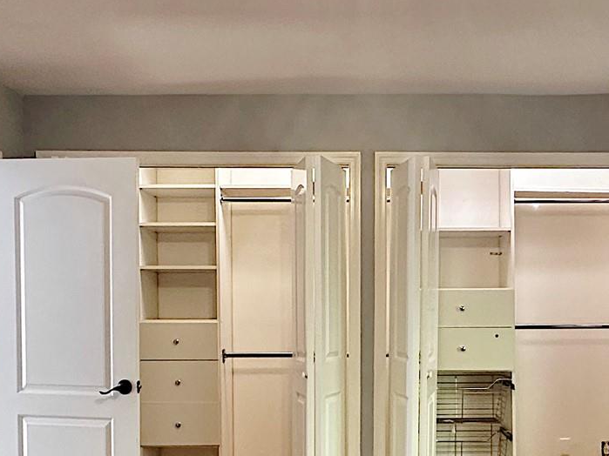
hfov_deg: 45.5
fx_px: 721
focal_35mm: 41
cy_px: 345
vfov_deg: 34.4
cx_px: 365
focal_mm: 2.22
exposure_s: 1/60
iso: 400
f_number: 2.2
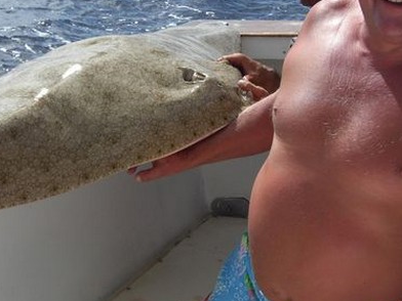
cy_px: 90
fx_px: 708
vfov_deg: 23.9
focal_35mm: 61
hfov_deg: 31.7
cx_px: 203
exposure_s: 1/250
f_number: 8
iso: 80
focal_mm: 7.9
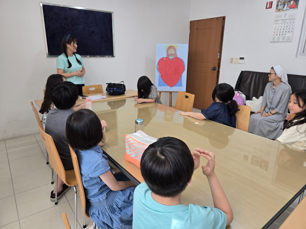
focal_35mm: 23
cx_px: 153
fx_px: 203
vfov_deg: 58.9
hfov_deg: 73.9
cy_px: 114
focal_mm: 5.4
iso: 80
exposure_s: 1/120
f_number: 1.8
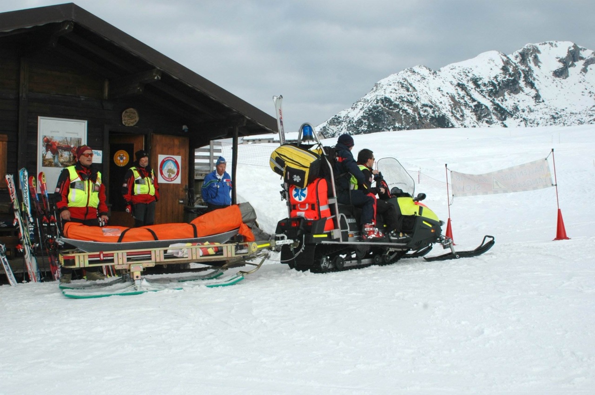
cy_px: 198
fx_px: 693
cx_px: 298
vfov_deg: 31.8
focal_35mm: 42
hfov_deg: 46.5
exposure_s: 1/400
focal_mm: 28
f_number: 10
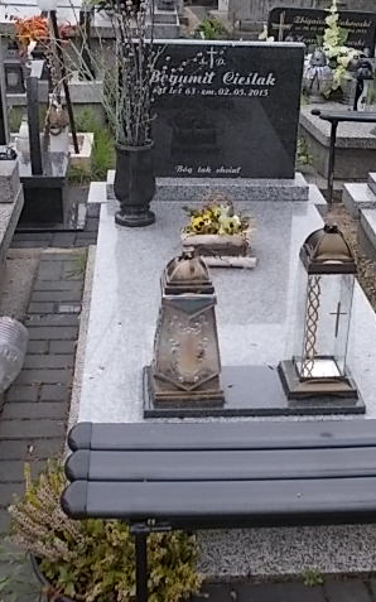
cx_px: 212
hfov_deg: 24.0
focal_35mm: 54
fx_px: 886
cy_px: 300
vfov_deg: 37.5
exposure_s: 1/400
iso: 80
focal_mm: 5.3
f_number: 3.1
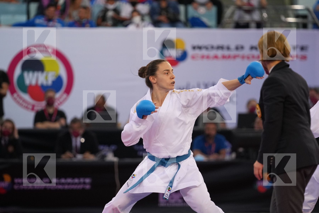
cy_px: 106
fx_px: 2658
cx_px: 160
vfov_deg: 4.6
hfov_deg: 6.9
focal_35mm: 300
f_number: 2.8
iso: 2000
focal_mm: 200
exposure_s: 1/1000
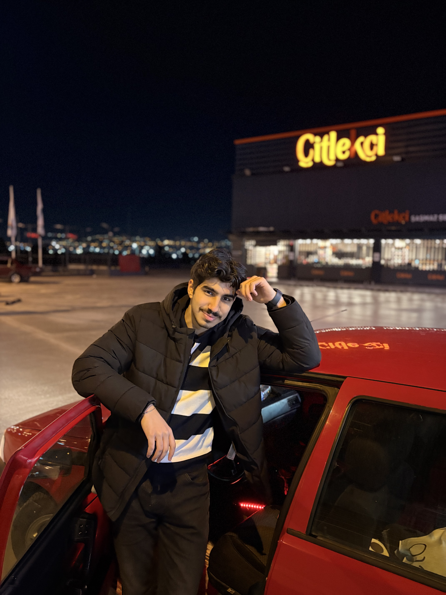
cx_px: 223
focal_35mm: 26
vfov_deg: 67.3
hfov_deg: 53.1
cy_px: 298
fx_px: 447
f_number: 1.6
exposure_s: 1/25
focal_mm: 5.96
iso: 1000
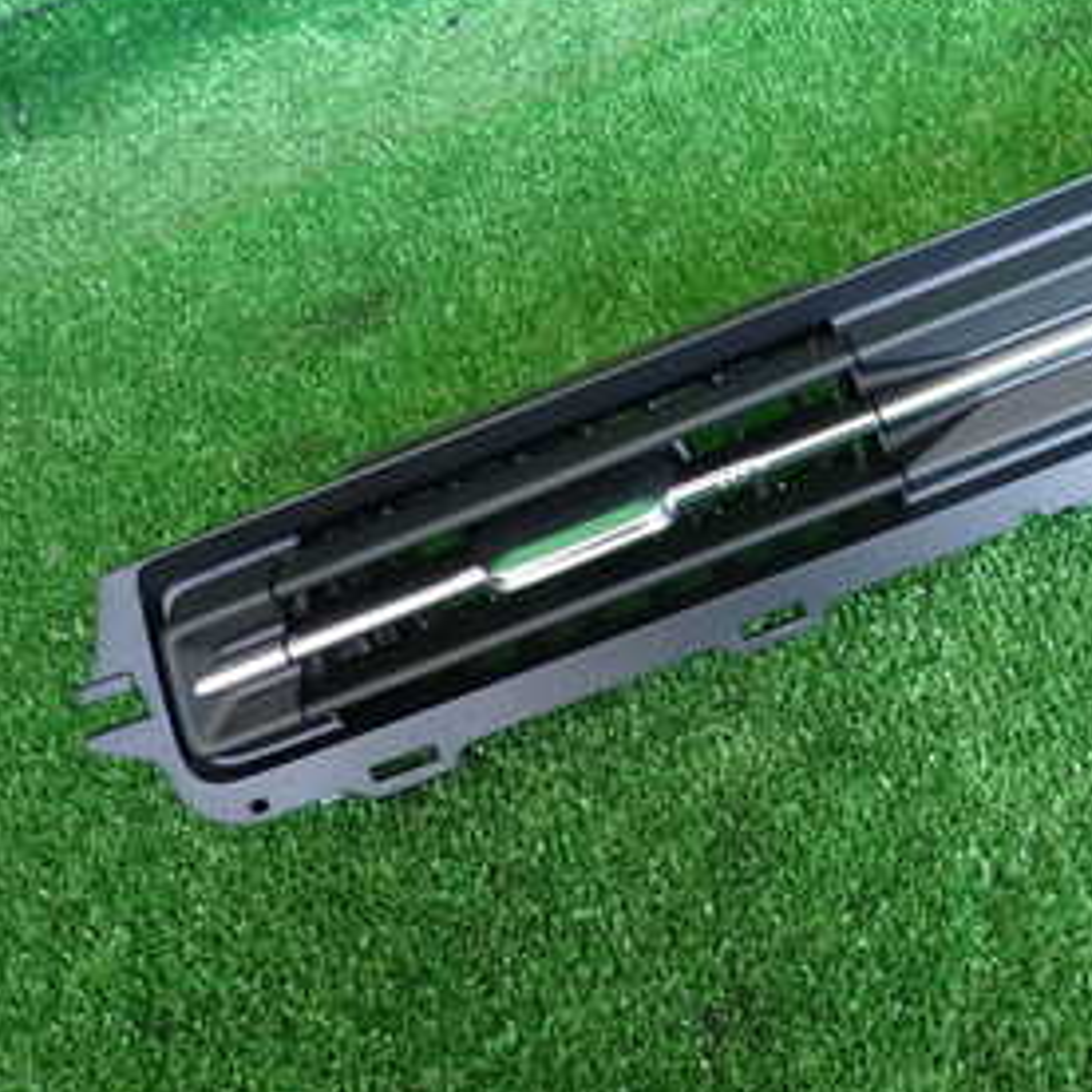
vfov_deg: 34.9
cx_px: 1045
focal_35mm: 48
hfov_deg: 33.0
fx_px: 1713
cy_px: 328
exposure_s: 1/30
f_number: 2
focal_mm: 4.5
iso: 200
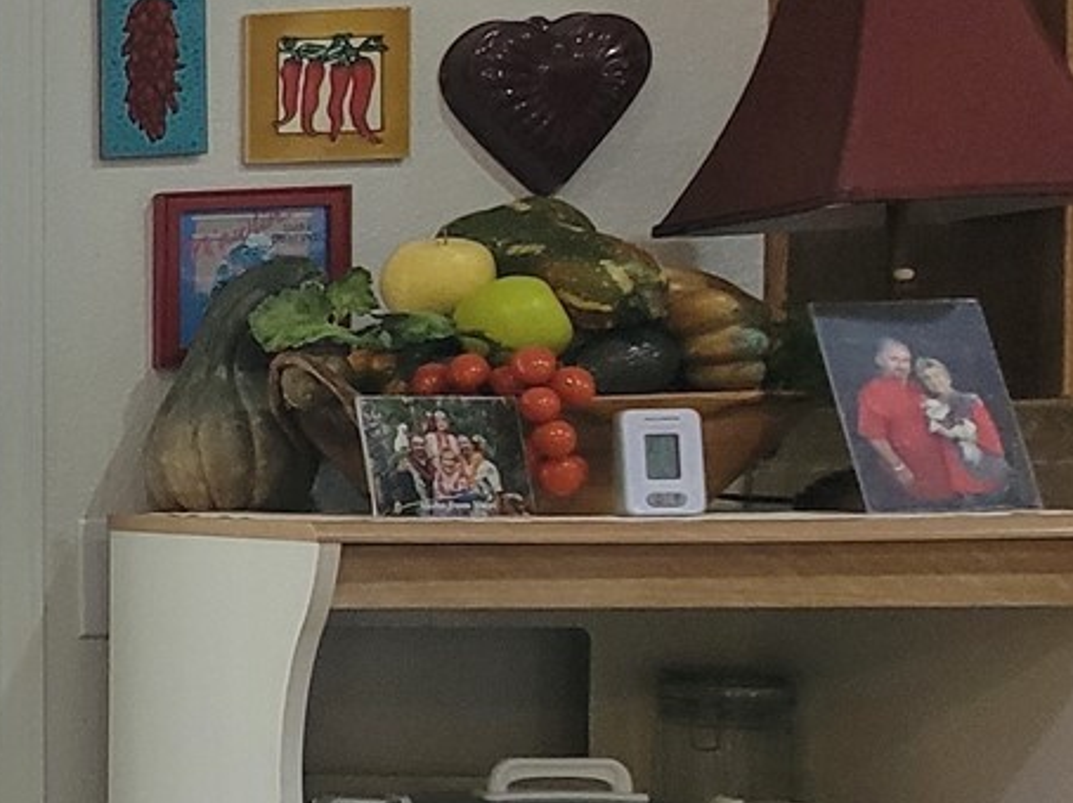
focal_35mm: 55
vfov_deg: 26.4
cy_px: 508
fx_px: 1704
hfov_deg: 20.6
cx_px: -962
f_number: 2.2
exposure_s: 1/60
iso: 200
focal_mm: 2.2
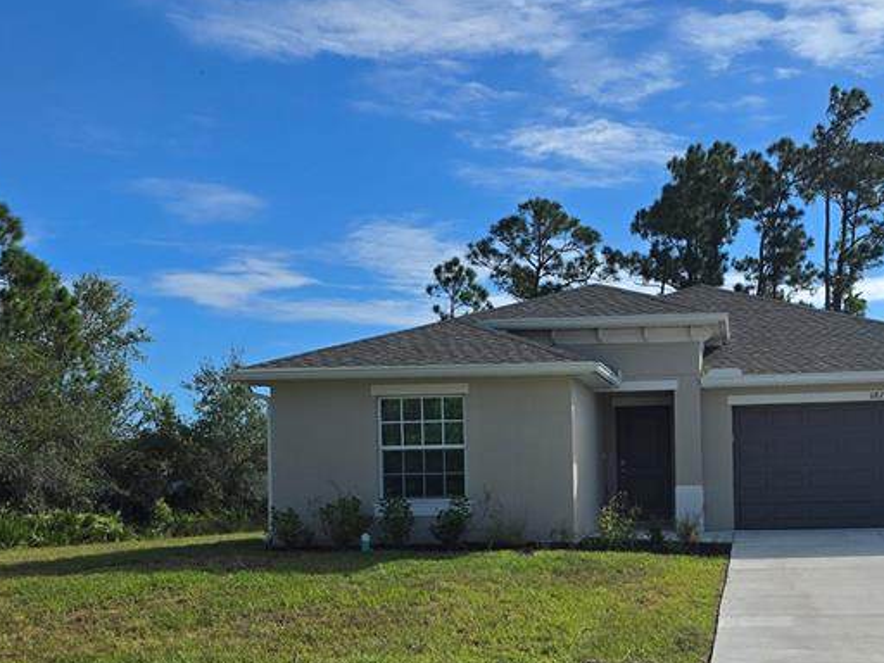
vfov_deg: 30.9
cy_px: 508
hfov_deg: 40.1
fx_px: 1175
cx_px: 663
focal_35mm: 46
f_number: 1.7
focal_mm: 6.3
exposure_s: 1/2027
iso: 12
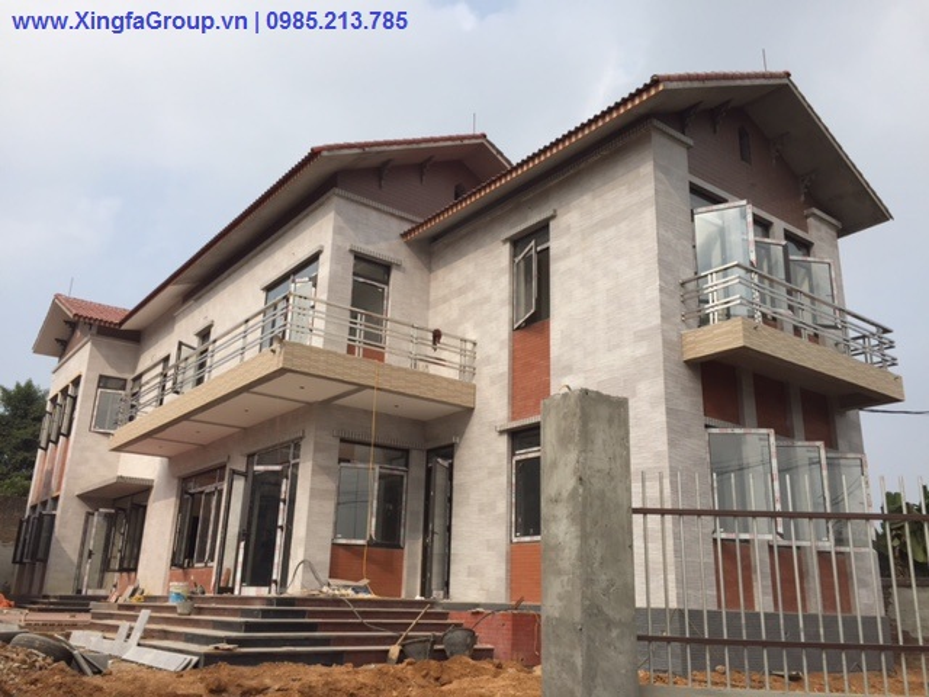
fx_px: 778
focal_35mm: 29
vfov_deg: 48.2
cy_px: 348
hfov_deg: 61.7
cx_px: 464
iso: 32
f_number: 2.2
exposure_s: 1/1647
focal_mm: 4.15
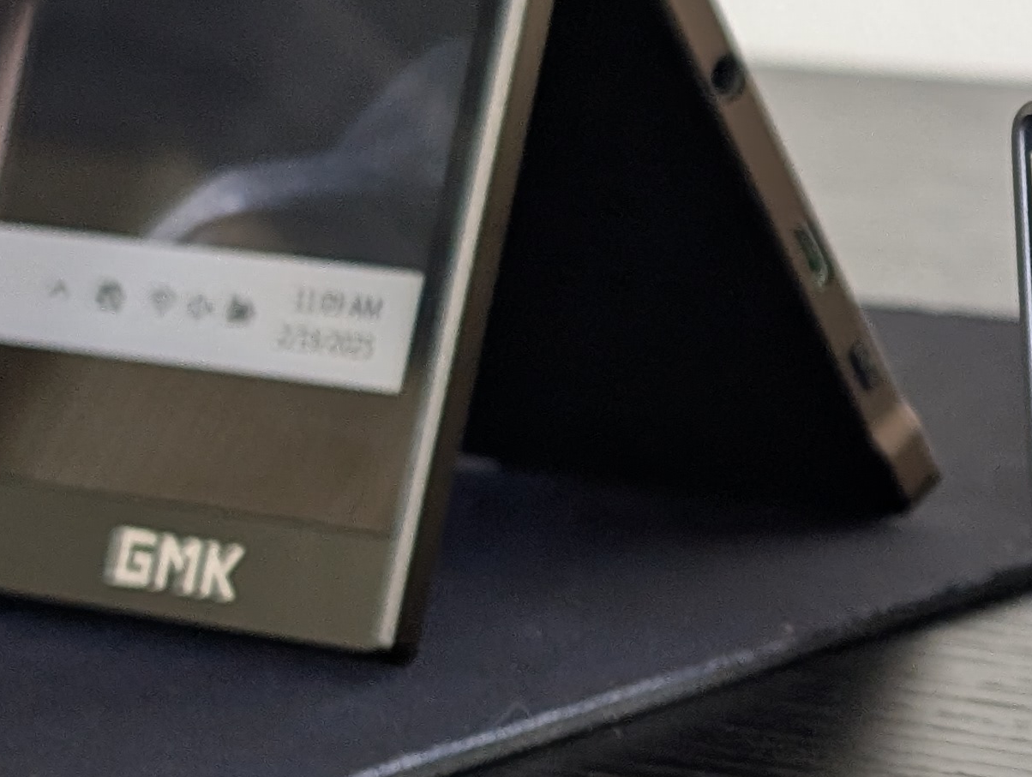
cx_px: 1686
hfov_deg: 11.3
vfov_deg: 9.0
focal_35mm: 166
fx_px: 4957
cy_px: 465
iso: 68
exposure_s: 1/24
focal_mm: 6.9
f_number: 1.68
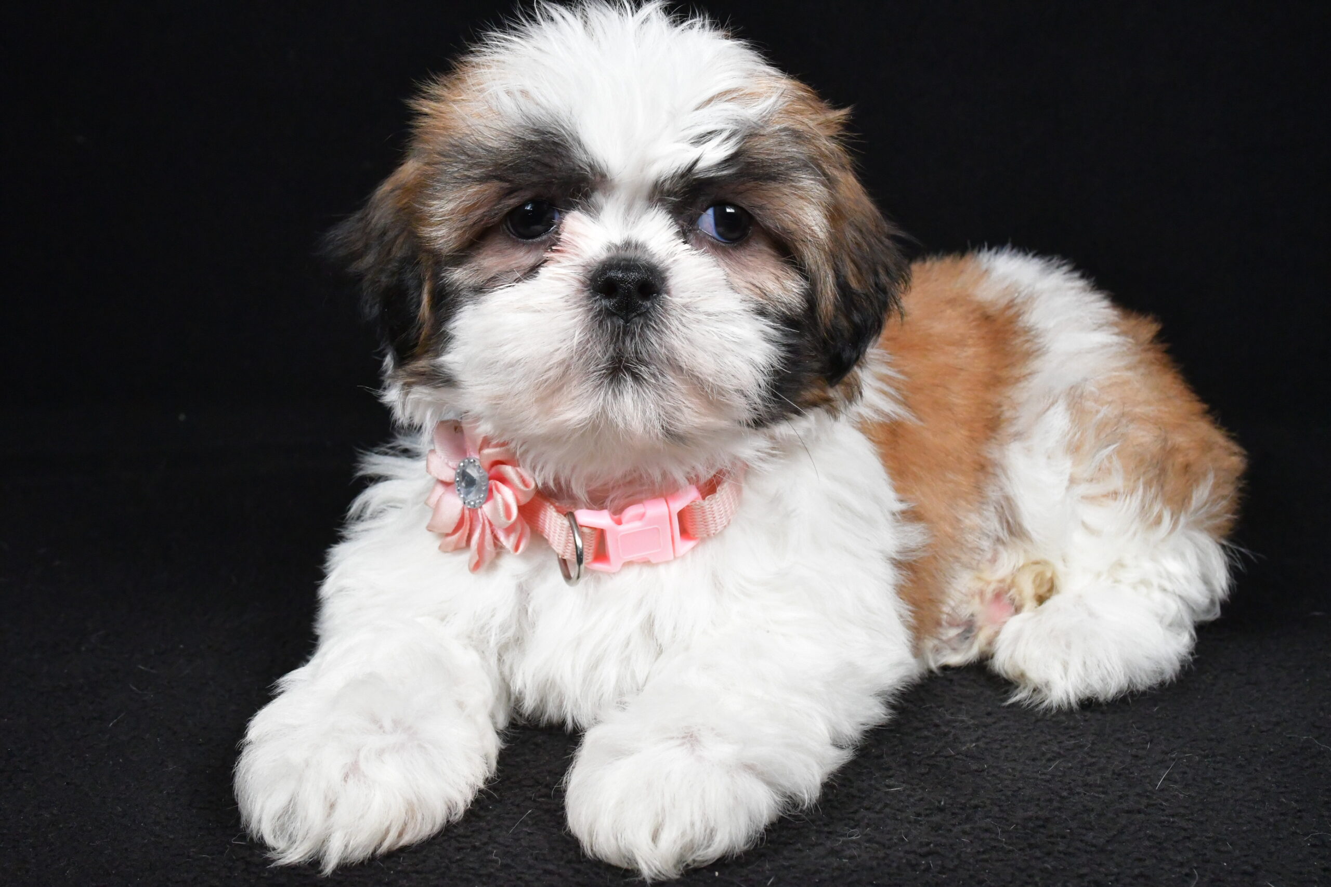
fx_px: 1553
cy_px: 444
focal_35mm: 42
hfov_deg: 46.4
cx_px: 666
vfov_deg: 31.9
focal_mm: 28
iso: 6400
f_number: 11
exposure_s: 1/500
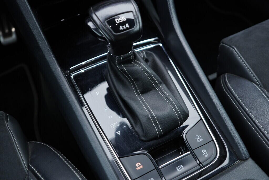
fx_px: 269
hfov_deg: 53.1
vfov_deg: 36.9
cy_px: 90
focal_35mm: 36
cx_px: 134
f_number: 2.8
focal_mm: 24
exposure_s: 1/40
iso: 250
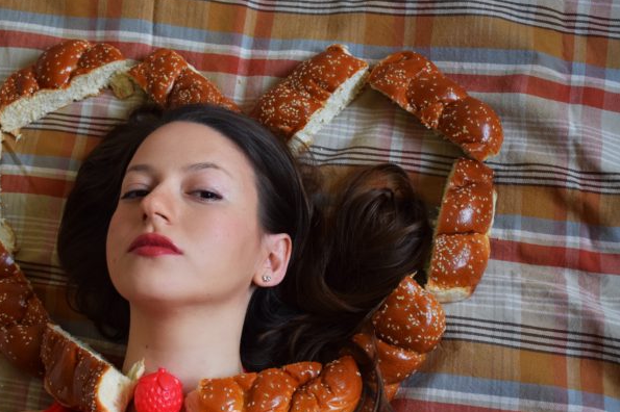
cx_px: 254
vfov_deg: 21.9
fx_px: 1067
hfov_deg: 32.3
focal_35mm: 62
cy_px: 243
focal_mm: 32
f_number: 6.3
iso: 800
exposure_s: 1/80
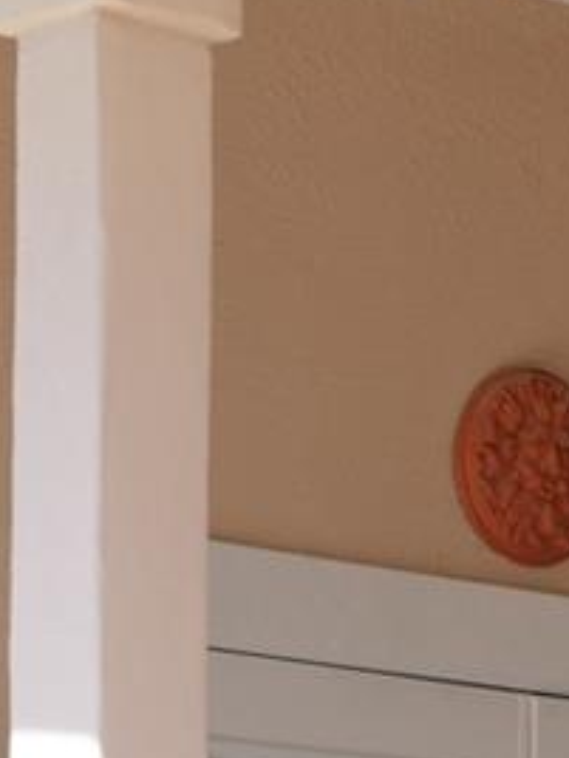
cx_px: 1039
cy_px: 1377
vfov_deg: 9.4
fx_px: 4405
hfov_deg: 7.2
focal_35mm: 201
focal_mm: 35
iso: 100
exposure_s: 1/160
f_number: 4
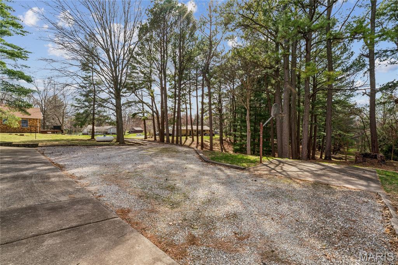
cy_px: 132
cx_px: 199
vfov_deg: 72.7
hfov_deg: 95.7
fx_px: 180
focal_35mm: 16
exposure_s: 1/10
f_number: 22
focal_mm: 16.3
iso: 100
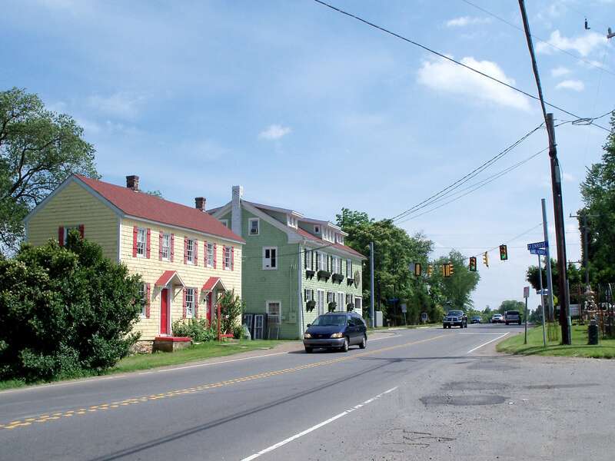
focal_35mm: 40
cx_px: 308
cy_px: 230
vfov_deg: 36.0
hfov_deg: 46.8
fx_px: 711
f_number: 5.6
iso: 80
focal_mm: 7.2
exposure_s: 1/500
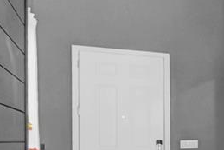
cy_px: 178
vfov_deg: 17.6
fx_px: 461
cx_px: 558
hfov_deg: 14.5
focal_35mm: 74
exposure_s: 1/20
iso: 800
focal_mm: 12
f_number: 7.1
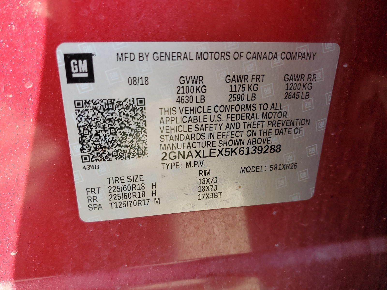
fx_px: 291
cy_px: 145
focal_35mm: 26
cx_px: 194
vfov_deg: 53.1
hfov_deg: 67.3
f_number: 1.5
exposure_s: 1/120
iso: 56
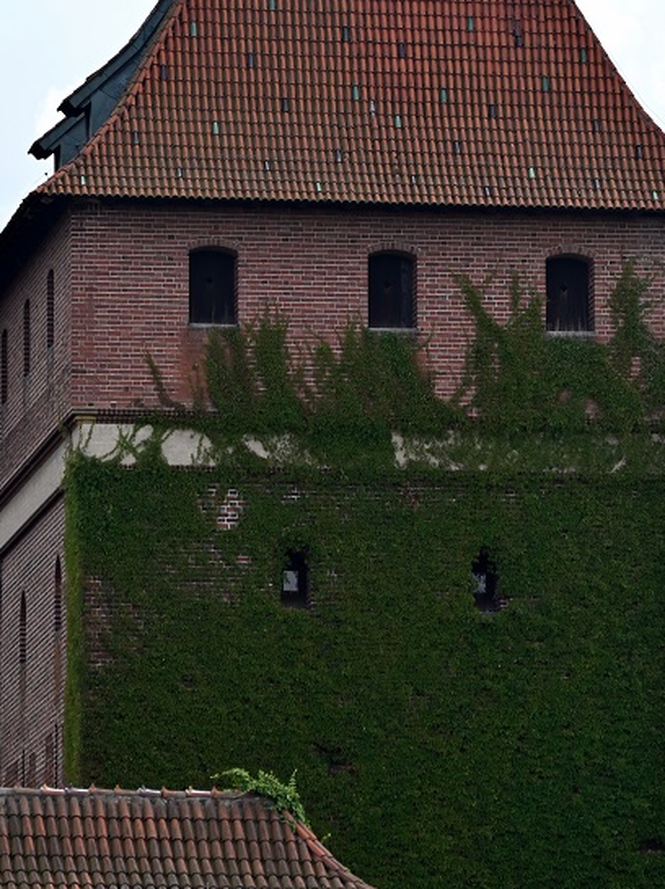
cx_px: 355
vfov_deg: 6.6
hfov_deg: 4.9
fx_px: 7745
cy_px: 351
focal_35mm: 302
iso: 200
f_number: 5.6
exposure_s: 1/800
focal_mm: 180
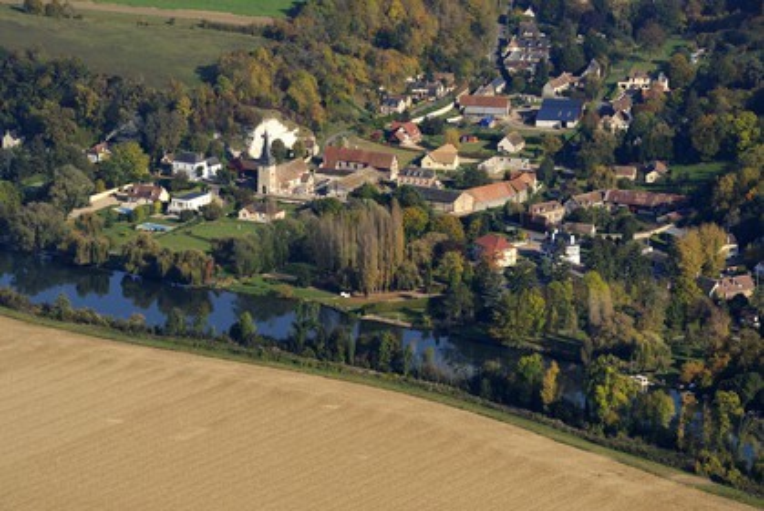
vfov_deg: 8.6
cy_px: 256
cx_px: 382
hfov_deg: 12.8
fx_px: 3398
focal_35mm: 160
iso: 400
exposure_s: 1/800
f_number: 10
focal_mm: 160
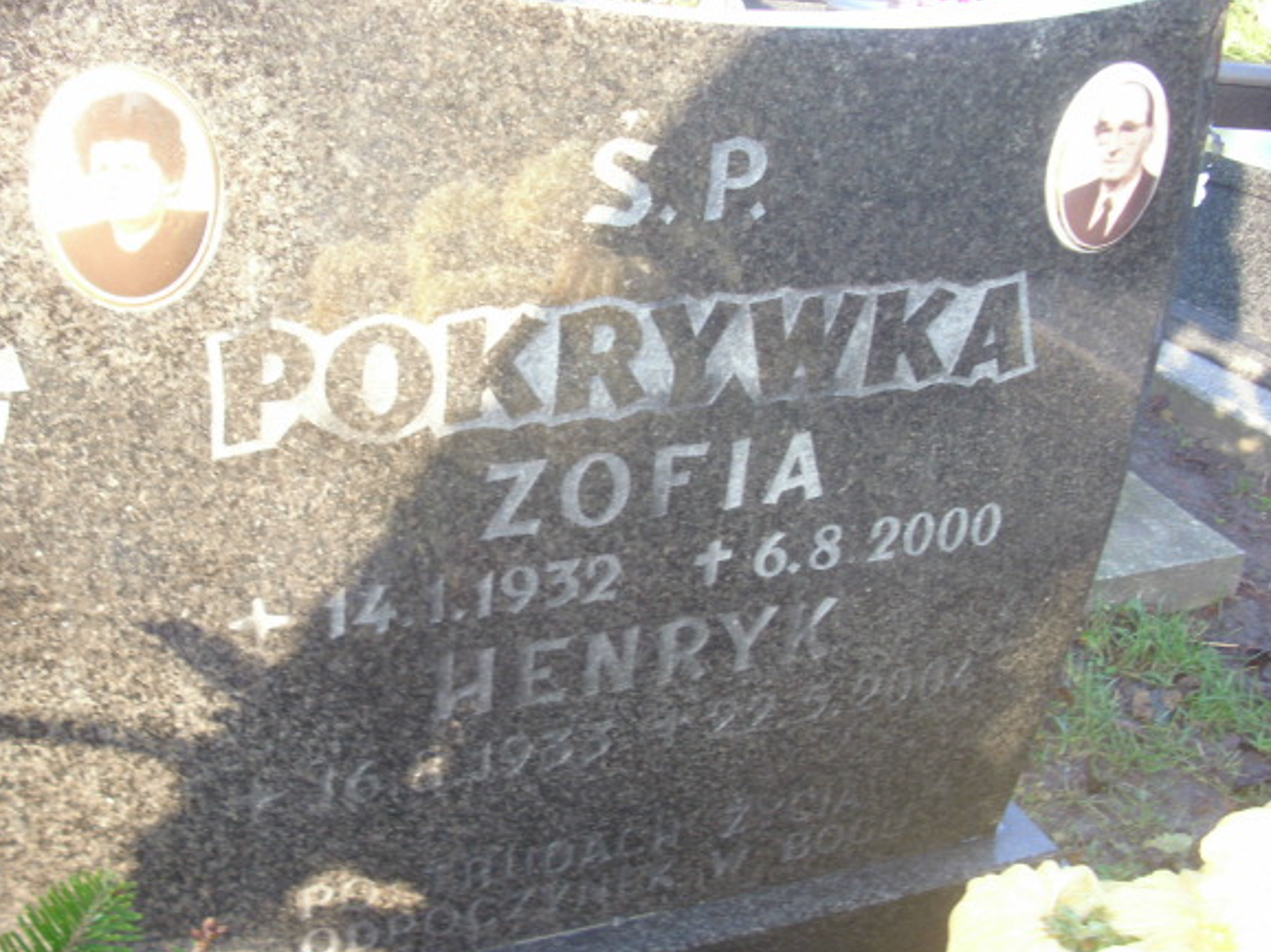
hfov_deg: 45.8
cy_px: 471
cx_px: 609
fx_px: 1505
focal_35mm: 41
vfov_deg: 35.1
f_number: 2.8
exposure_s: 1/60
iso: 100
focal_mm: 6.2
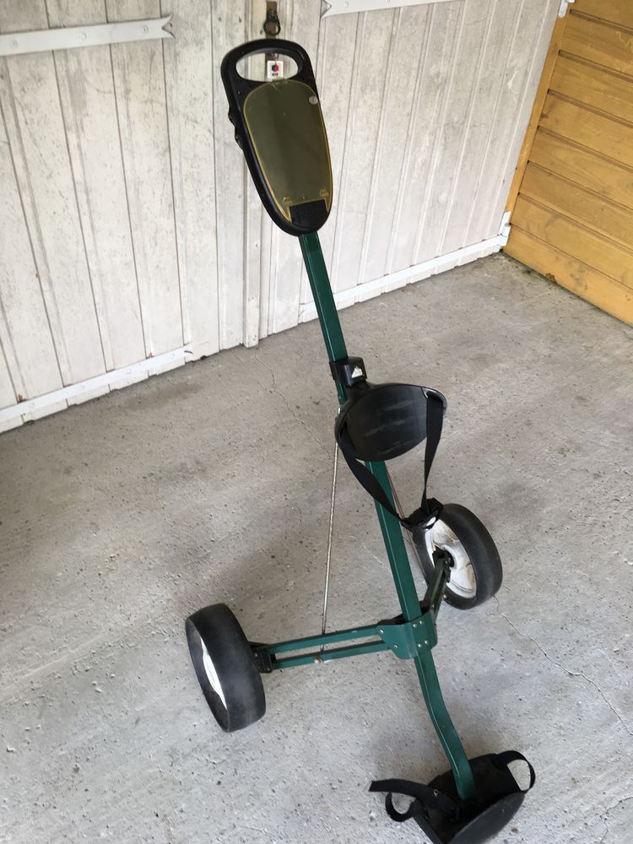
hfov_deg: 48.2
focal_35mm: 29
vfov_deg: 61.7
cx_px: 316
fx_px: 707
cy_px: 422
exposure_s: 1/100
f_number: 2.2
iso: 40
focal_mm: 4.15
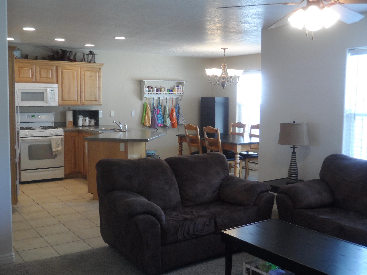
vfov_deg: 35.1
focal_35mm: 41
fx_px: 435
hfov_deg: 45.8
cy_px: 138
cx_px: 184
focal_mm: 6.8
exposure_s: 1/45
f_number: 3.7
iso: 240
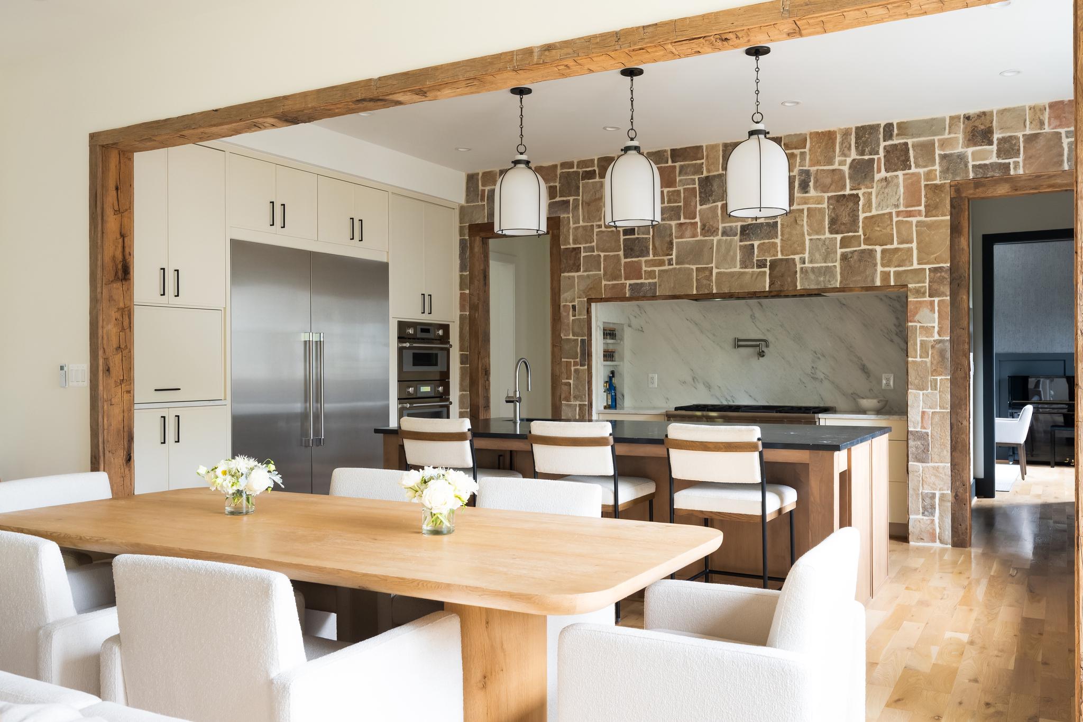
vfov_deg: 43.6
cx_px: 542
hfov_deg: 61.9
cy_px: 361
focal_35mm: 30
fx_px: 902
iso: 800
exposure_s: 1/125
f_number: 10
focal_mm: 30
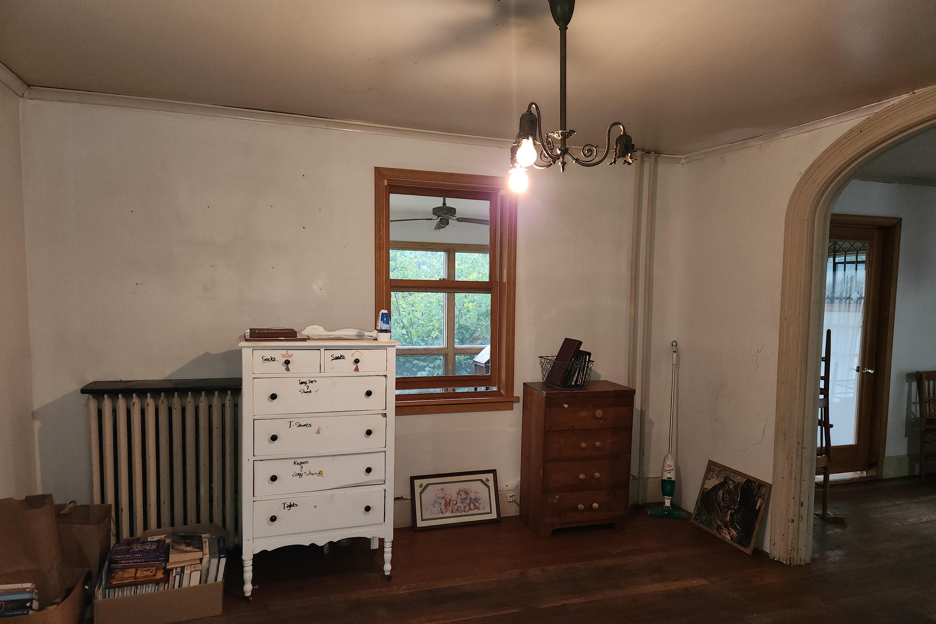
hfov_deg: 73.7
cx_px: 468
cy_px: 352
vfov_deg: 53.0
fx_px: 624
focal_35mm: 24
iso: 125
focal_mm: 5.4
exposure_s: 1/24
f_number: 1.8
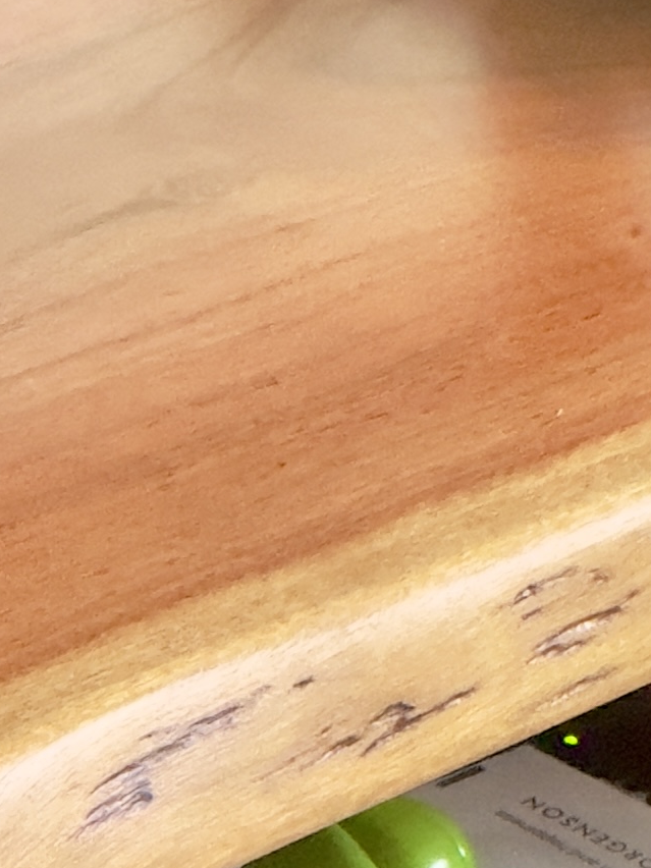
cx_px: 201
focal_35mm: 568
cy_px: 1054
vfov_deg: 3.5
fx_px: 14243
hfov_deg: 2.6
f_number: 2.8
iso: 800
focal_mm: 15.66
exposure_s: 1/40
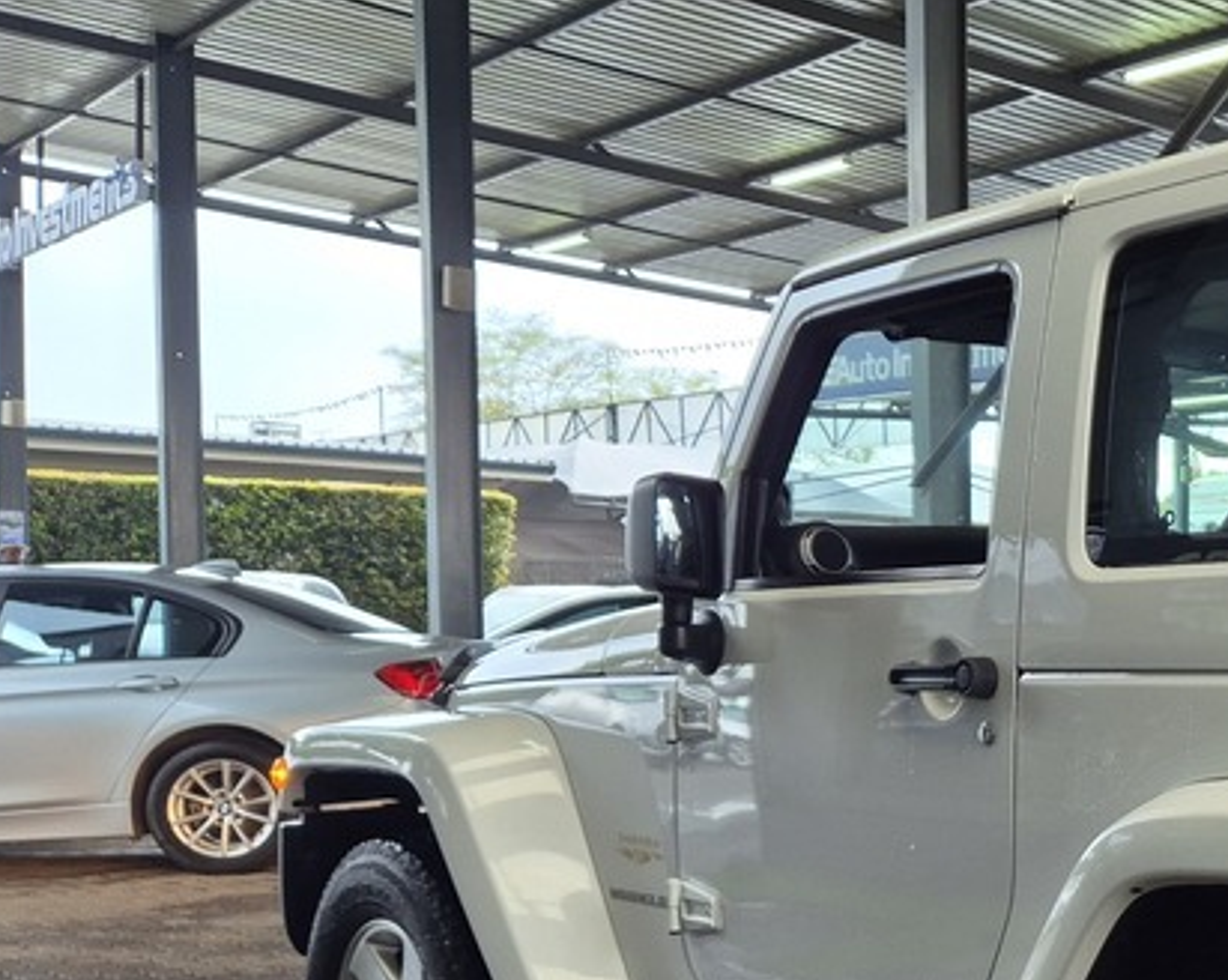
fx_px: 2033
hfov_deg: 29.1
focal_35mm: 56
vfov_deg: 26.8
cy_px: 705
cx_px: 1464
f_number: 1.8
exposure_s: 1/180
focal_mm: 5.4
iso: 125
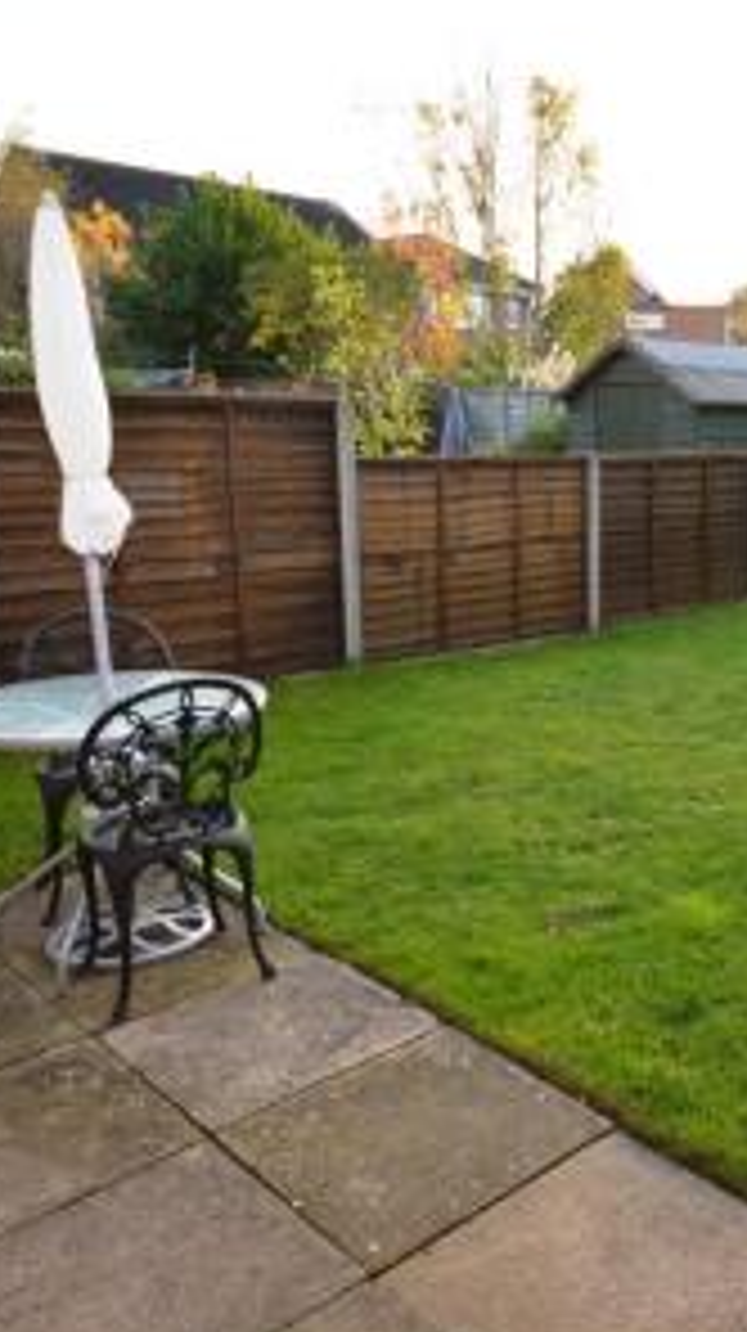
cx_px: 752
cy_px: 668
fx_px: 1159
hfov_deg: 32.7
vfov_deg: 59.8
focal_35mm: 33
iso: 220
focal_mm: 13
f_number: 5.6
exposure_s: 1/125
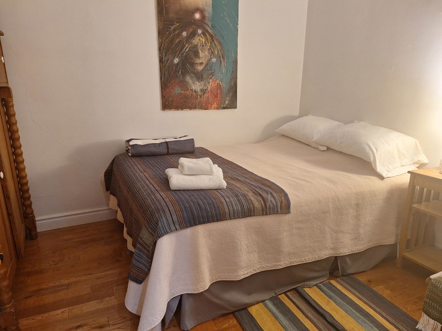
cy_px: 166
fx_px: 294
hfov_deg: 73.9
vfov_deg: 58.9
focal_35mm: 23
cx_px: 221
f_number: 1.8
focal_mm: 5.54
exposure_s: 1/30
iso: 250
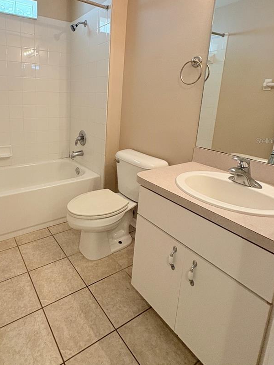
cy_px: 141
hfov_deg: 61.3
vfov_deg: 77.8
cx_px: 83
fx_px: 222
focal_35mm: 21
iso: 250
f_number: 2.2
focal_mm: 2.22
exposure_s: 1/60
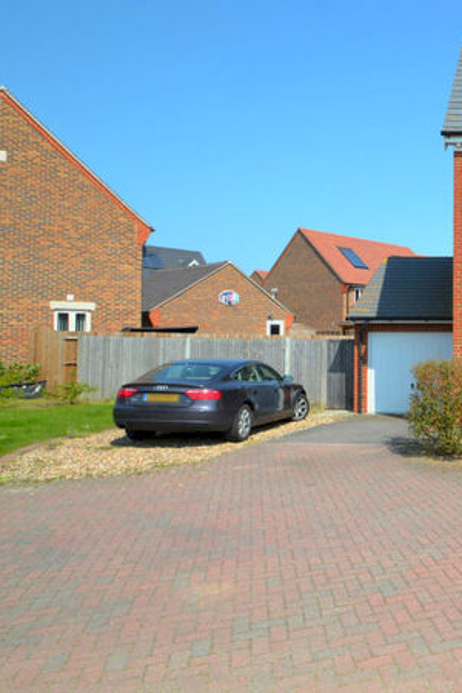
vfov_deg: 65.5
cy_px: 335
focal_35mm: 28
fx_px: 539
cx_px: 525
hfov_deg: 37.6
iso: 100
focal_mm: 12
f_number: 7.1
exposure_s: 1/200
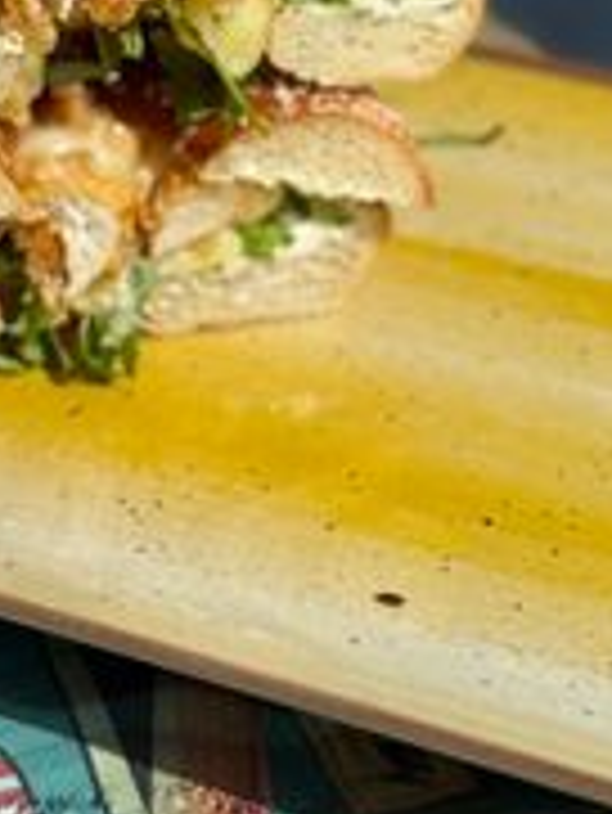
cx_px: 162
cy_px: 92
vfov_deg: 17.2
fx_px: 2661
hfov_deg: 13.1
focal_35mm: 113
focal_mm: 6.76
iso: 64
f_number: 1.78
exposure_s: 1/7143
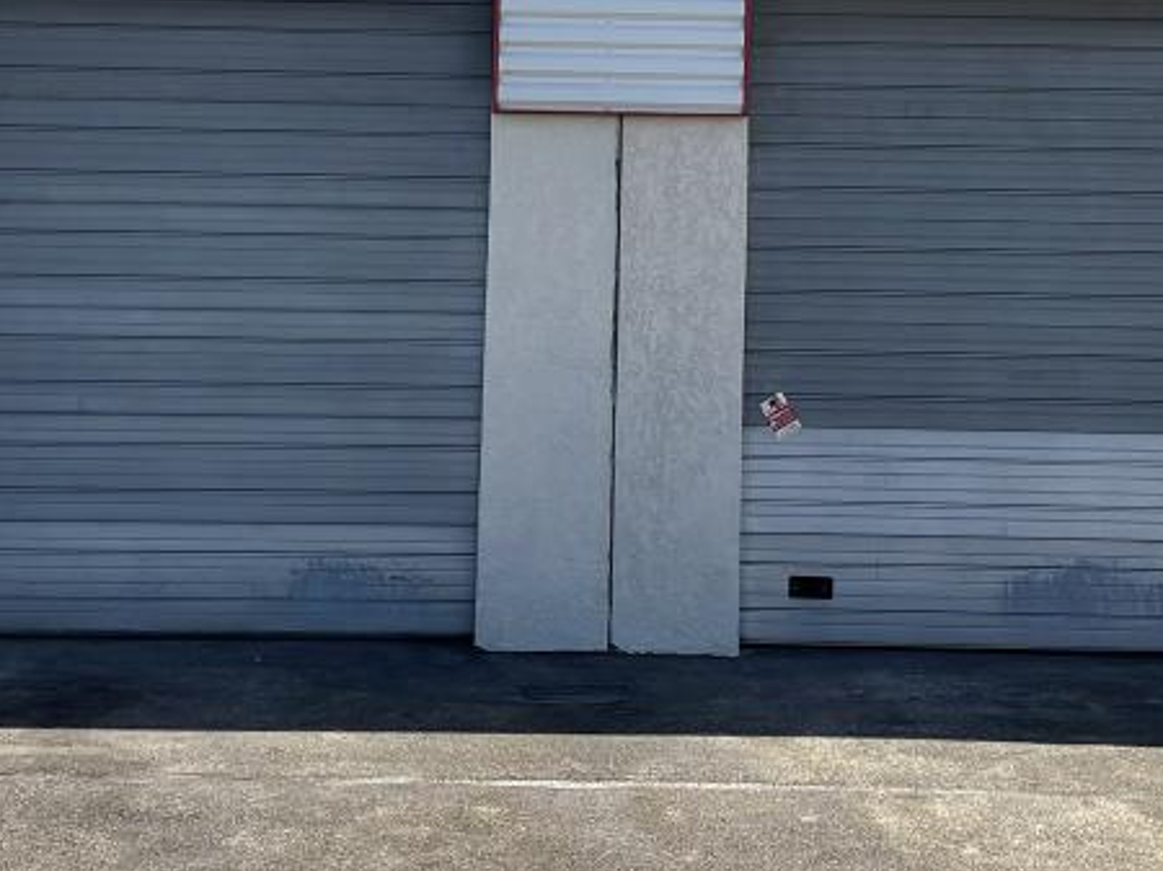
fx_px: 2485
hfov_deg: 26.3
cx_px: 656
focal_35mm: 74
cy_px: 124
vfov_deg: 19.6
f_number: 1.6
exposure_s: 1/2817
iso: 32
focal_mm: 4.2
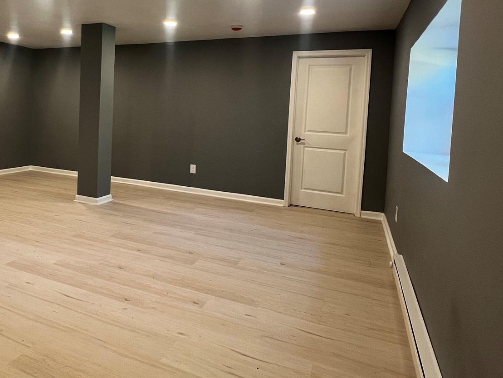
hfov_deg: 70.0
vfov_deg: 55.8
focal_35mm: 24
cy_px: 129
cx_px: 178
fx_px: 349
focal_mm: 1.57
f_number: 1.8
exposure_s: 1/60
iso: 160
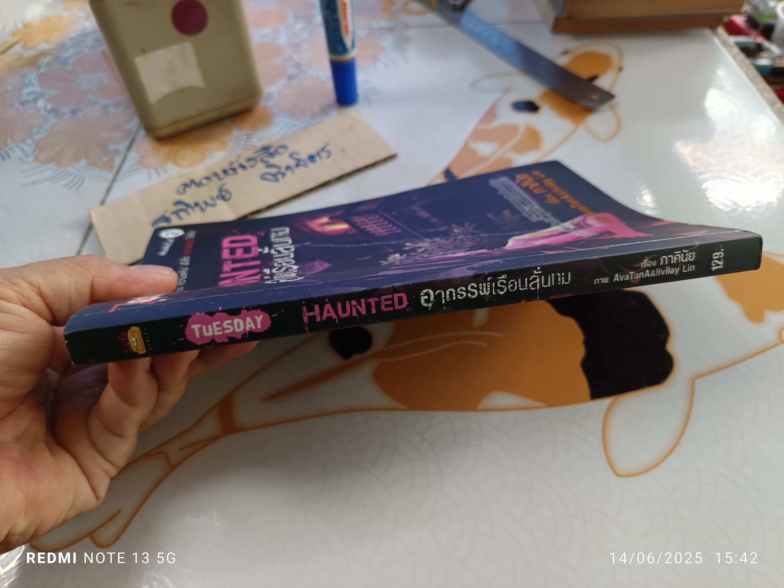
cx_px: 392
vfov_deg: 56.8
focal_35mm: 24
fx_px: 544
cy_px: 294
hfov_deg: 71.6
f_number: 1.7
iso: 296
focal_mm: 5.31
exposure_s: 1/50
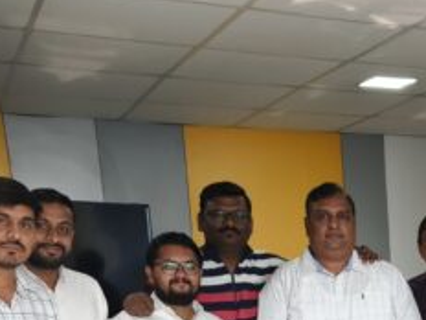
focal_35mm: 76
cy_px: 478
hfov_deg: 23.8
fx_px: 935
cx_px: 487
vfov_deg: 17.5
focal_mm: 5.5
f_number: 1.75
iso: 75
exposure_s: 1/100
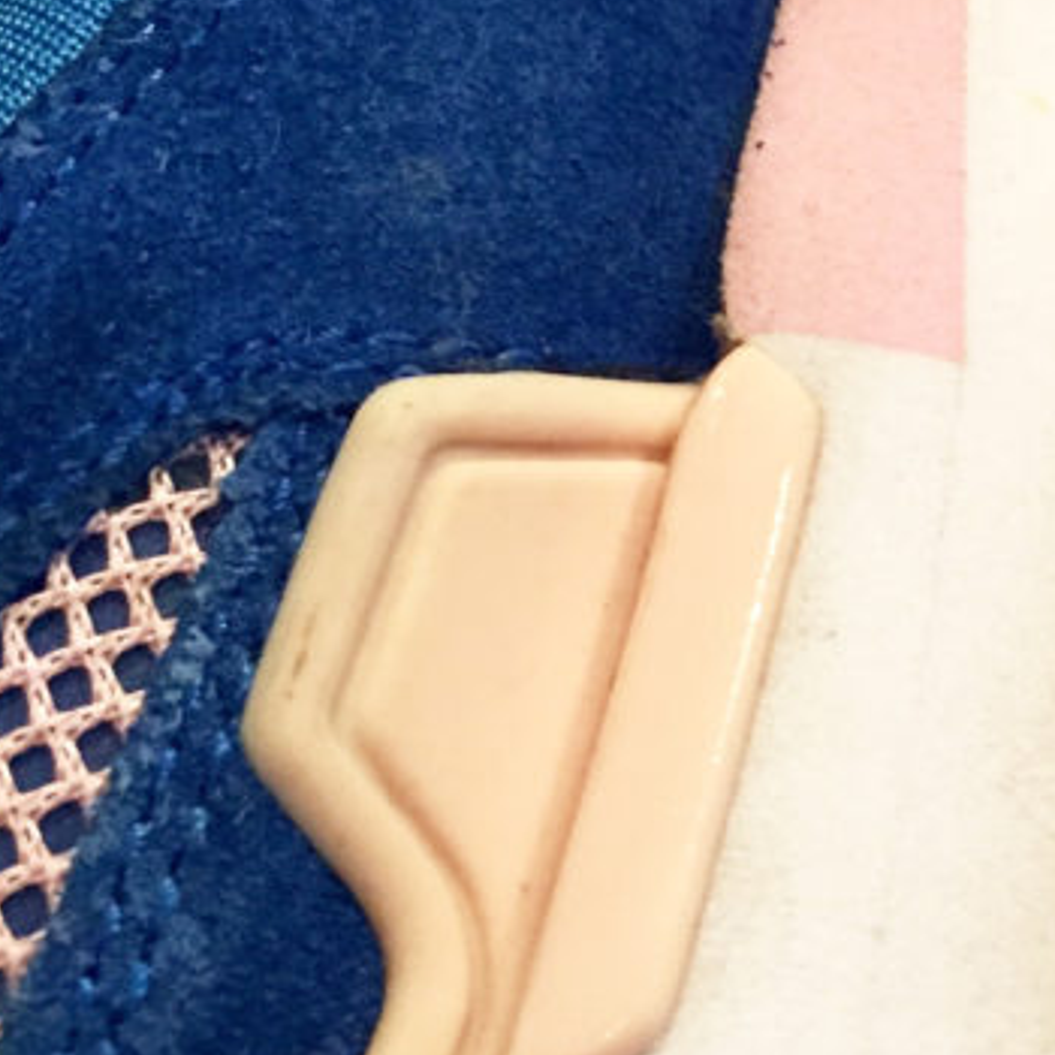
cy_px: 434
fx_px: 2586
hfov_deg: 21.9
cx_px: 1136
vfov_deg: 23.0
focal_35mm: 75
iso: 250
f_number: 2.2
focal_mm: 4.15
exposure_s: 1/30
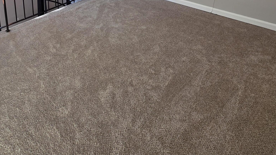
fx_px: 205
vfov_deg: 34.6
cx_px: 58
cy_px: -23
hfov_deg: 62.6
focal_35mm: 28
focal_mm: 2.2
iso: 125
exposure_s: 1/120
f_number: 1.9
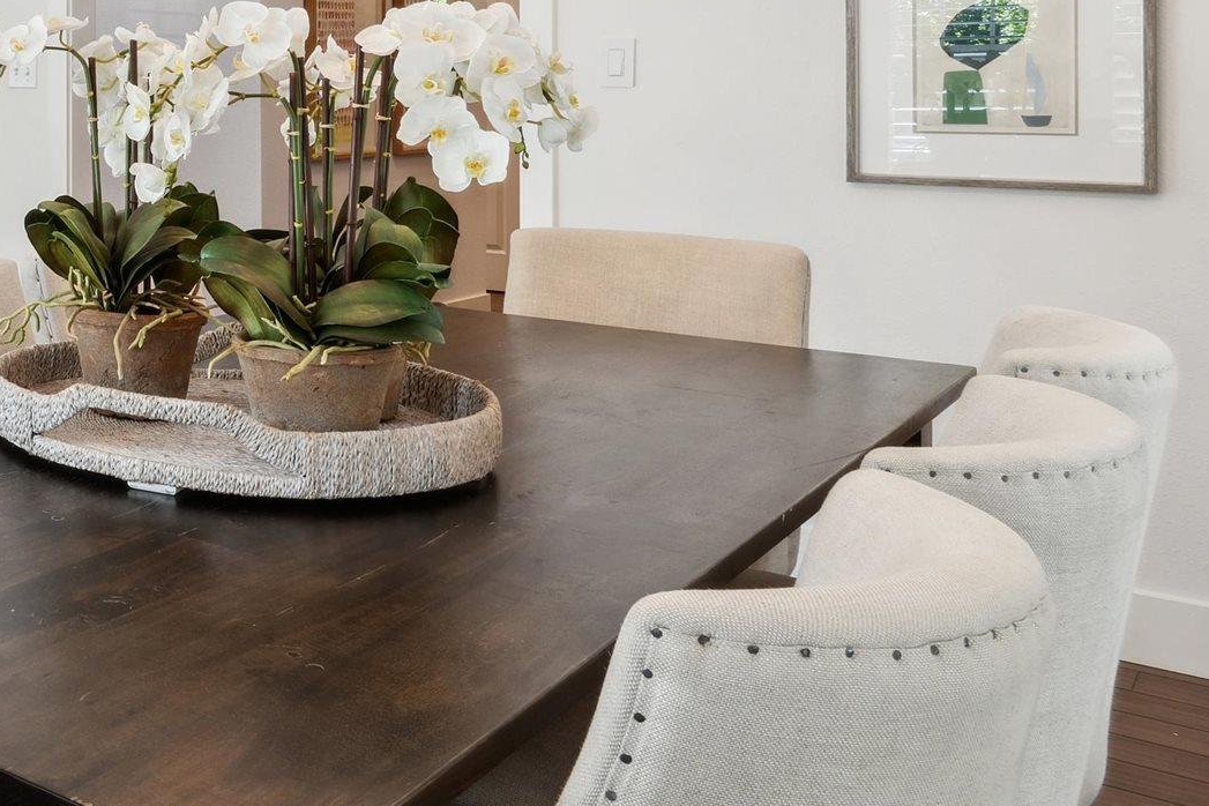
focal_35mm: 44
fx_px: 1478
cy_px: 47
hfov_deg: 33.5
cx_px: -336
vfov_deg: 29.0
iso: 80
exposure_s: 1/1.25
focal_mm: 15
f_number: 16
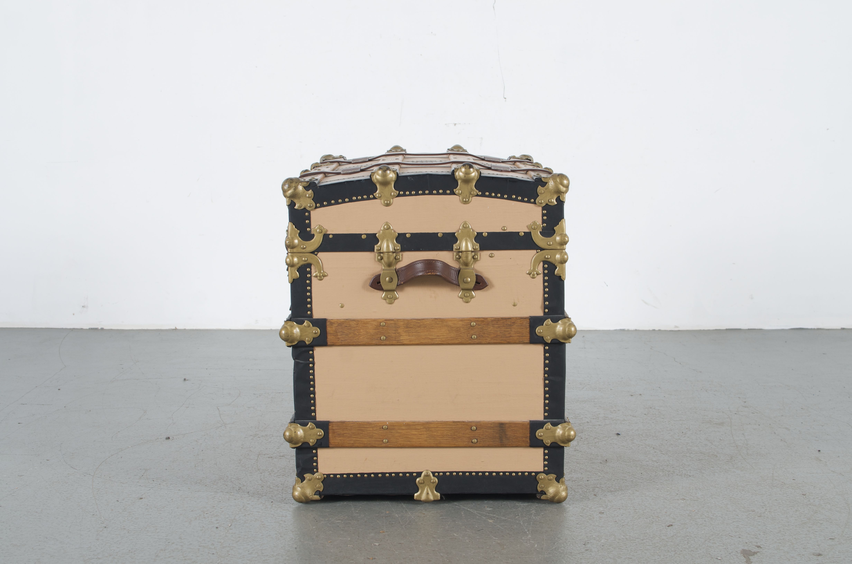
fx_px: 1240
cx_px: 426
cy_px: 282
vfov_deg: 25.6
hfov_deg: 37.9
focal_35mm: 52
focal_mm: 35
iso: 100
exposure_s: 1/125
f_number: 6.3
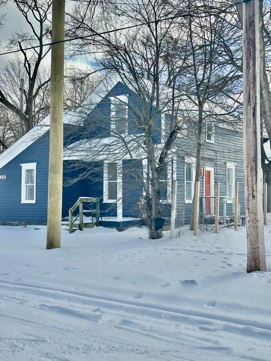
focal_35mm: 48
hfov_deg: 30.3
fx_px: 501
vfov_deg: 39.7
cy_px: 180
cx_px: 136
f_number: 1.78
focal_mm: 6.86
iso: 64
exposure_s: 1/4367
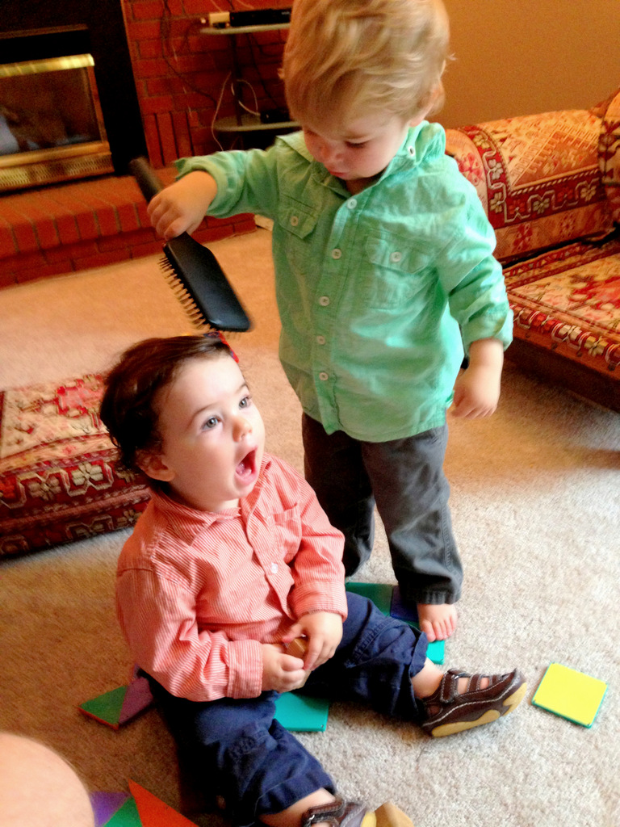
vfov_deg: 55.4
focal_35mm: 33
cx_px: 310
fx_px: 788
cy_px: 414
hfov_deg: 42.9
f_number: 2.4
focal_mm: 4.13
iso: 250
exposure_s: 1/20
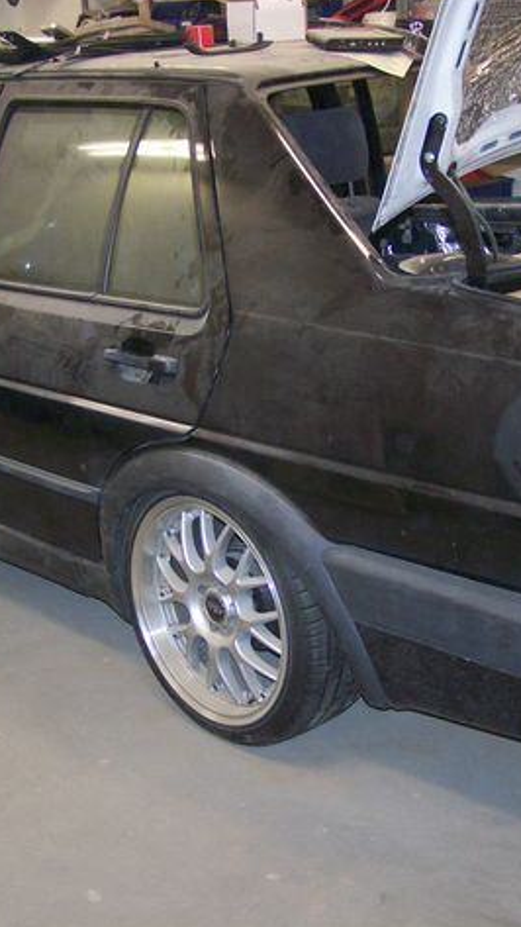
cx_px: 260
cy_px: 464
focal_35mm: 56
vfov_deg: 37.2
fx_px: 1376
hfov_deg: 21.4
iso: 160
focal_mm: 6.3
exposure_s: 1/60
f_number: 2.8
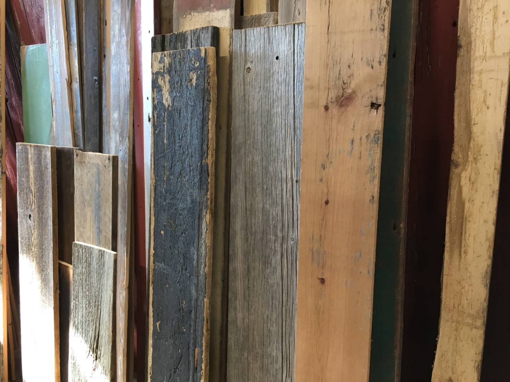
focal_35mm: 29
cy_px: 191
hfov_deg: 61.7
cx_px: 255
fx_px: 427
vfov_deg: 48.2
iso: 40
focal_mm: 4.15
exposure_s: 1/15
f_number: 2.2
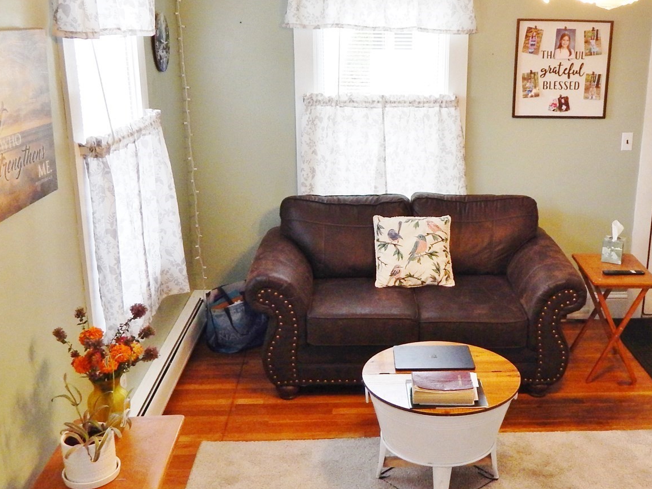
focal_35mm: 41
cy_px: 241
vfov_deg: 35.1
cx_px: 415
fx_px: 772
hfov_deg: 45.3
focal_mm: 4
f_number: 3
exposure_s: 1/30
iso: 250
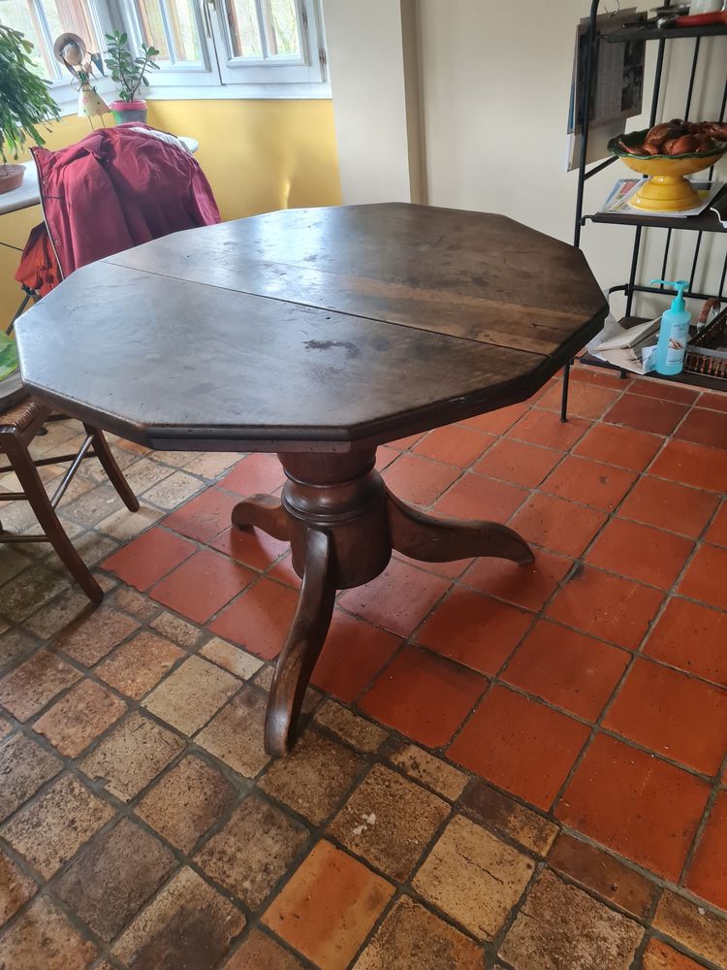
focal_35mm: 26
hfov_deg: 53.1
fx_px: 728
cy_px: 485
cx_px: 364
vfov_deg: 67.3
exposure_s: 1/50
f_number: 1.8
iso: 320
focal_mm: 5.4
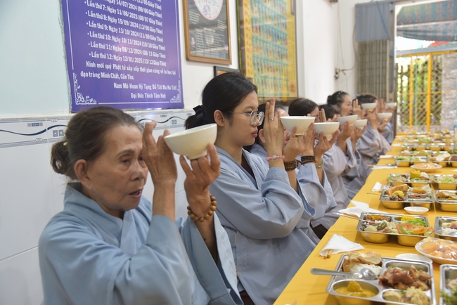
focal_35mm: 38
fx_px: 483
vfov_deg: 35.1
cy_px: 152
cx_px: 228
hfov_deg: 50.7
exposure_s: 1/60
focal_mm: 38
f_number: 4
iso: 800
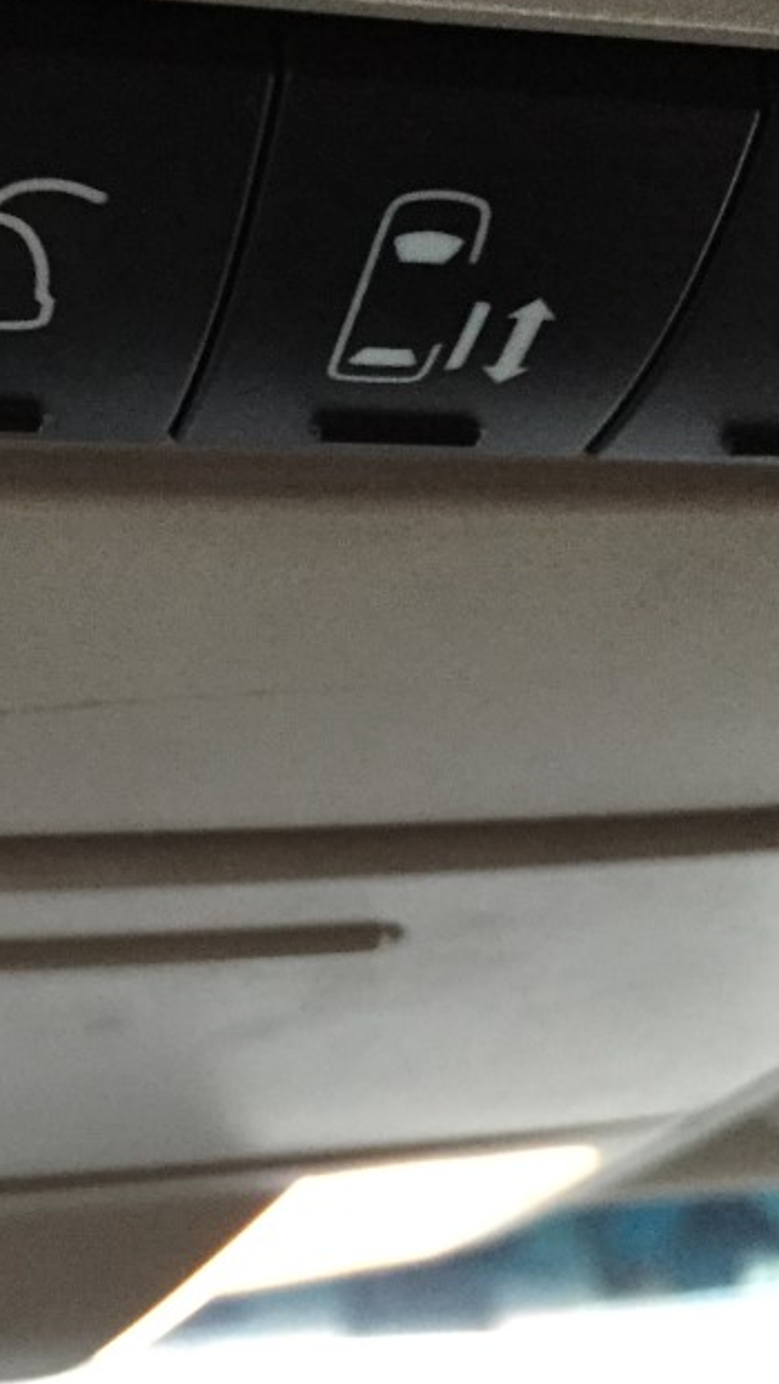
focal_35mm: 52
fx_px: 1909
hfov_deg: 22.8
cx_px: 174
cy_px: 643
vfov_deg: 39.8
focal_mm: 4.15
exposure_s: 1/15
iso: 250
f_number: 2.2
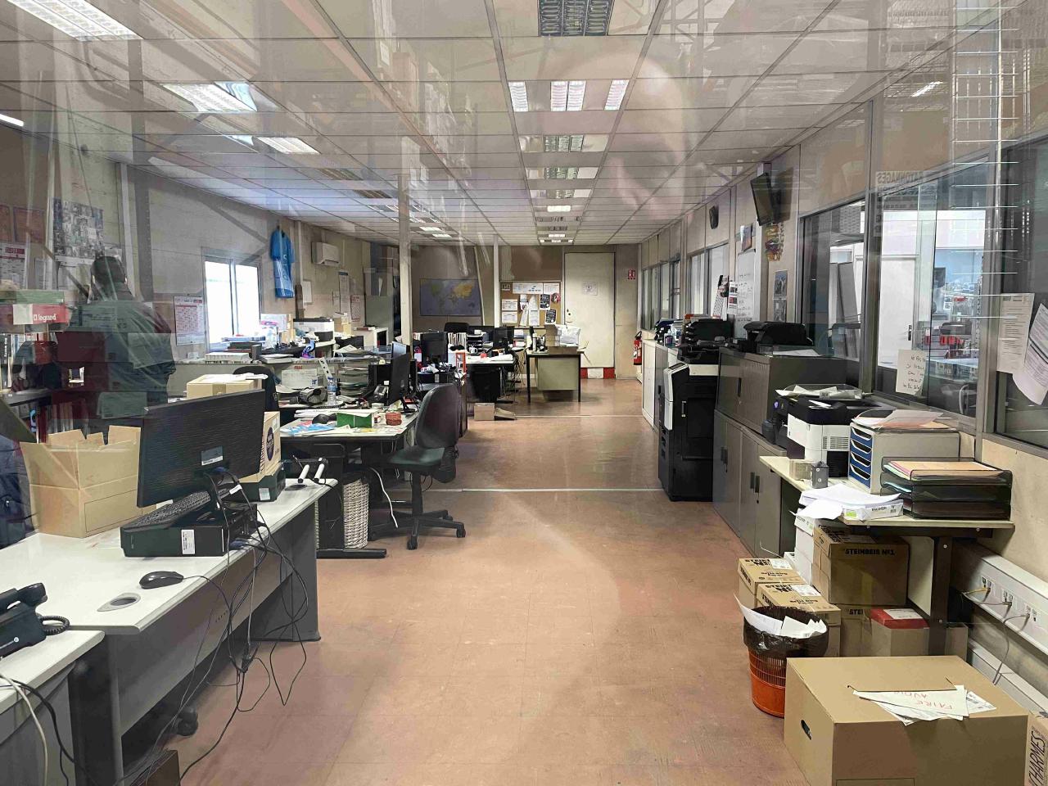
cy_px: 393
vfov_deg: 53.1
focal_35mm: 26
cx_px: 524
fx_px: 787
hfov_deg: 67.3
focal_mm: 4.2
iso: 100
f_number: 1.6
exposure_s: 1/50
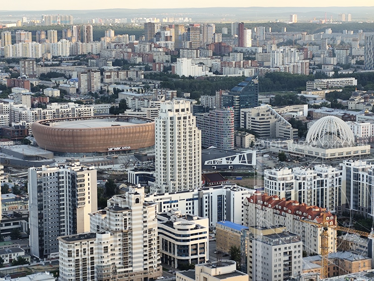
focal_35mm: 93
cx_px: 187
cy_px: 140
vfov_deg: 15.9
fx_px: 1005
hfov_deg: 21.1
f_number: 1.65
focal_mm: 6.19
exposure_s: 1/164
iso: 50
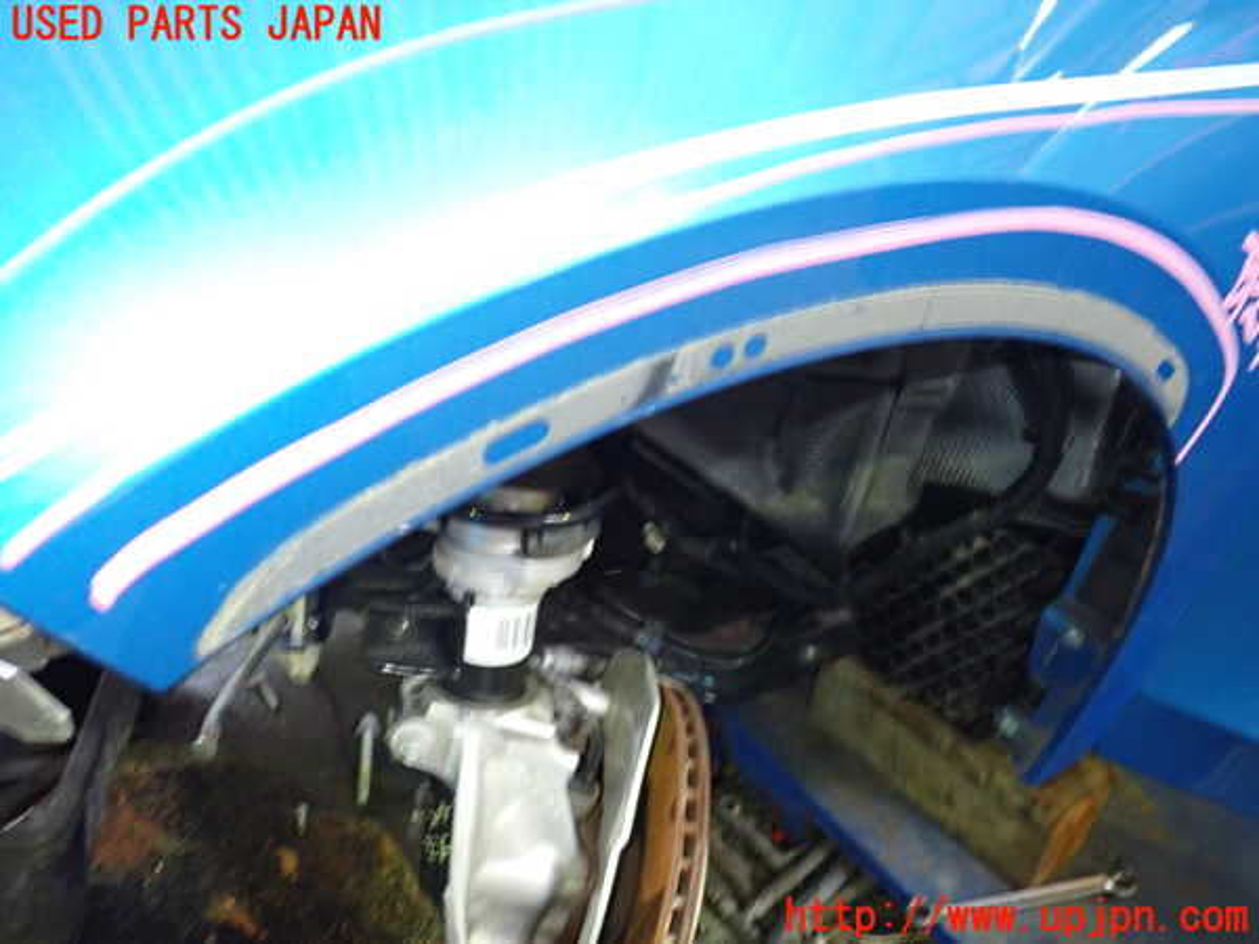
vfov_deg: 46.8
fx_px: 1091
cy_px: 472
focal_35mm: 30
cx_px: 630
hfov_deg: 60.0
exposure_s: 1/25
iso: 800
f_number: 2.3
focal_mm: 5.4
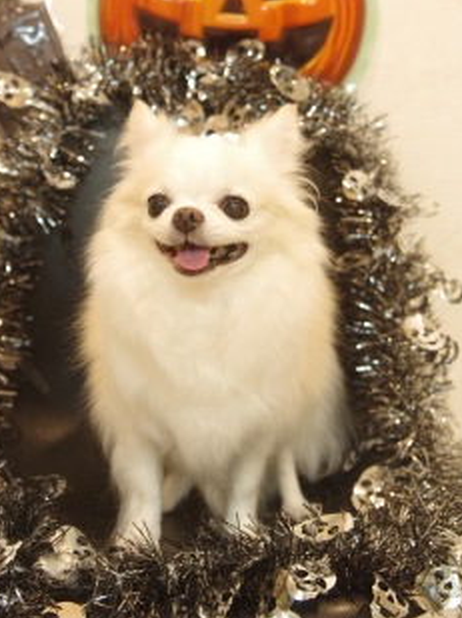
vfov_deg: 27.4
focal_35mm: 71
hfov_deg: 20.7
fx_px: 1266
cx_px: 206
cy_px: 250
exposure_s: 1/80
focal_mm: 38
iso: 3200
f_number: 4
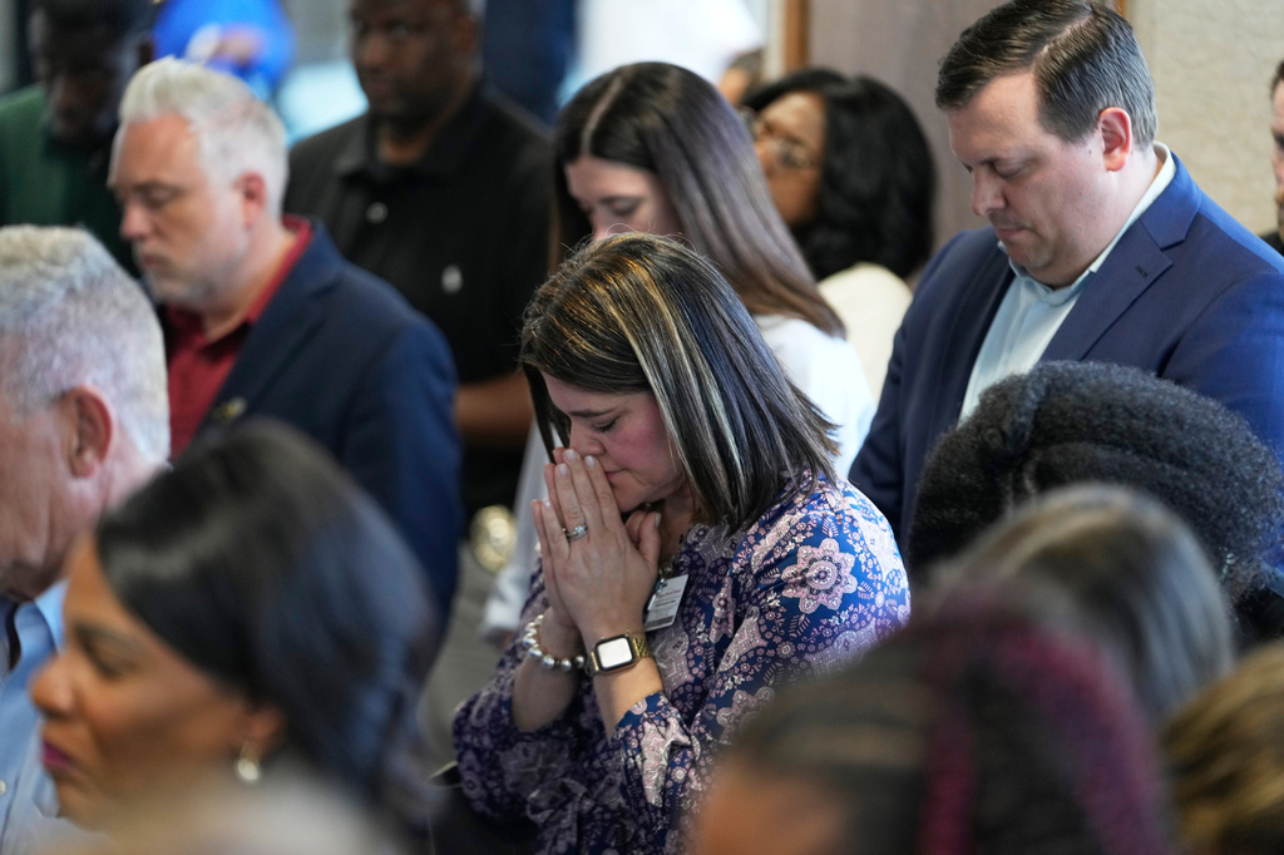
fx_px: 5776
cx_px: 642
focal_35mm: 162
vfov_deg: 8.5
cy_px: 428
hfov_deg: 12.7
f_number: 2.8
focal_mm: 162
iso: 1600
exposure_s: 1/80
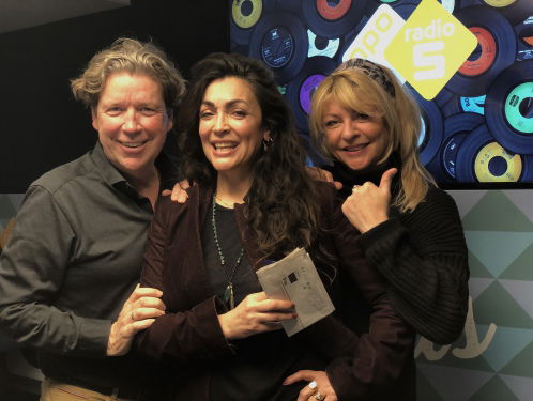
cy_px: 200
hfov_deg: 36.8
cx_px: 266
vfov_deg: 28.1
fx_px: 802
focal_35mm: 52
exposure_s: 1/33
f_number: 2.4
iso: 100
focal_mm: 6
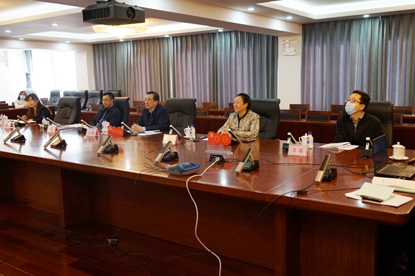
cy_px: 138
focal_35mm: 36
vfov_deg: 36.9
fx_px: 415
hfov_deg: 53.1
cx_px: 208
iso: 2000
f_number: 4
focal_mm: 36
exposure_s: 1/160
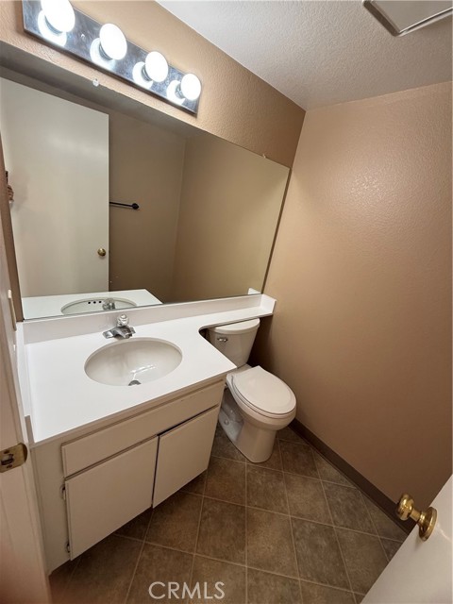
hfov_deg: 85.7
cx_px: 226
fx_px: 244
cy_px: 302
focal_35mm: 14
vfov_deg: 102.1
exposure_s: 1/120
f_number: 2.2
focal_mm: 2.22
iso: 200
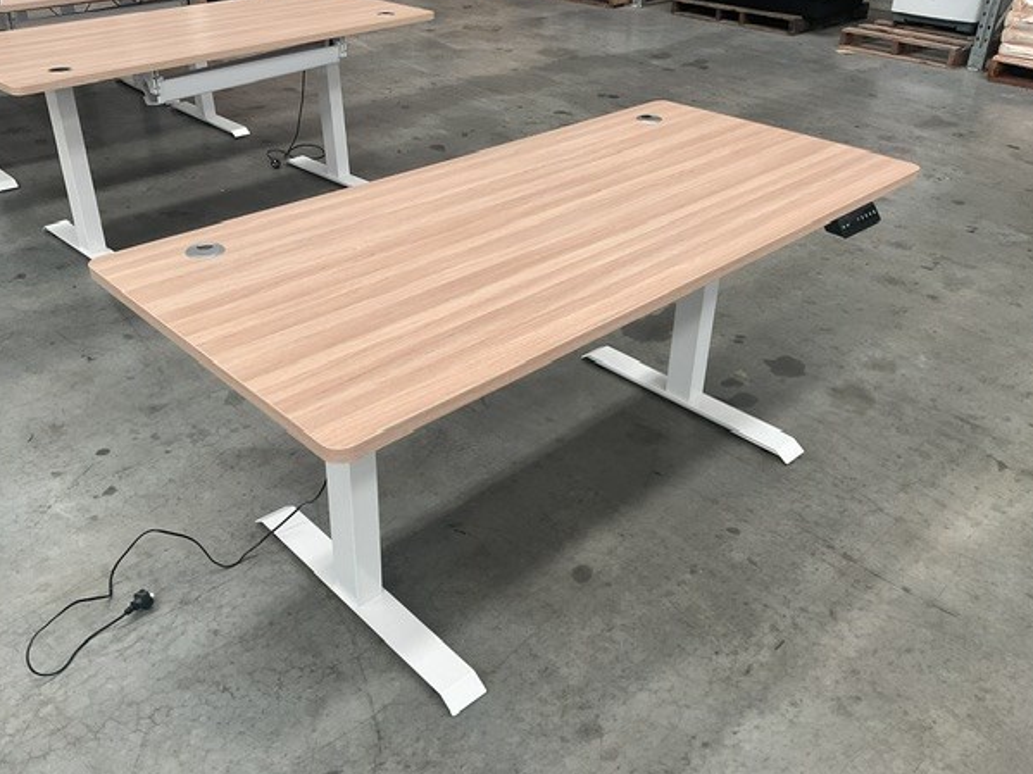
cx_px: 507
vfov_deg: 45.4
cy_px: 362
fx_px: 925
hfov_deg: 58.4
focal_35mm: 31
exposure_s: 1/100
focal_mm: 3
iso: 64
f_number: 1.8
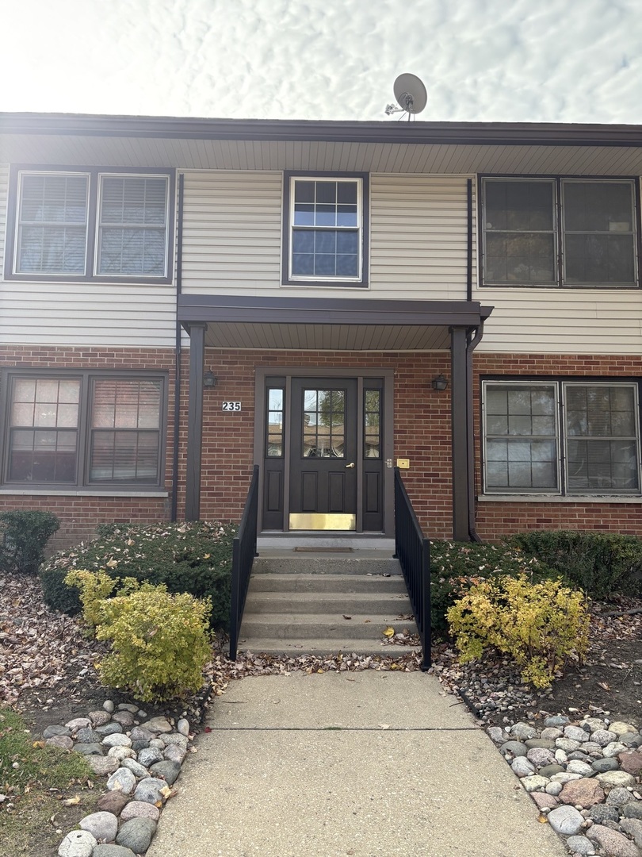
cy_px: 428
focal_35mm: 26
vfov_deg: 67.3
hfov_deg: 53.1
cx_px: 321
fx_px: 643
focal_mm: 5.96
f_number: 1.6
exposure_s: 1/820
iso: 64
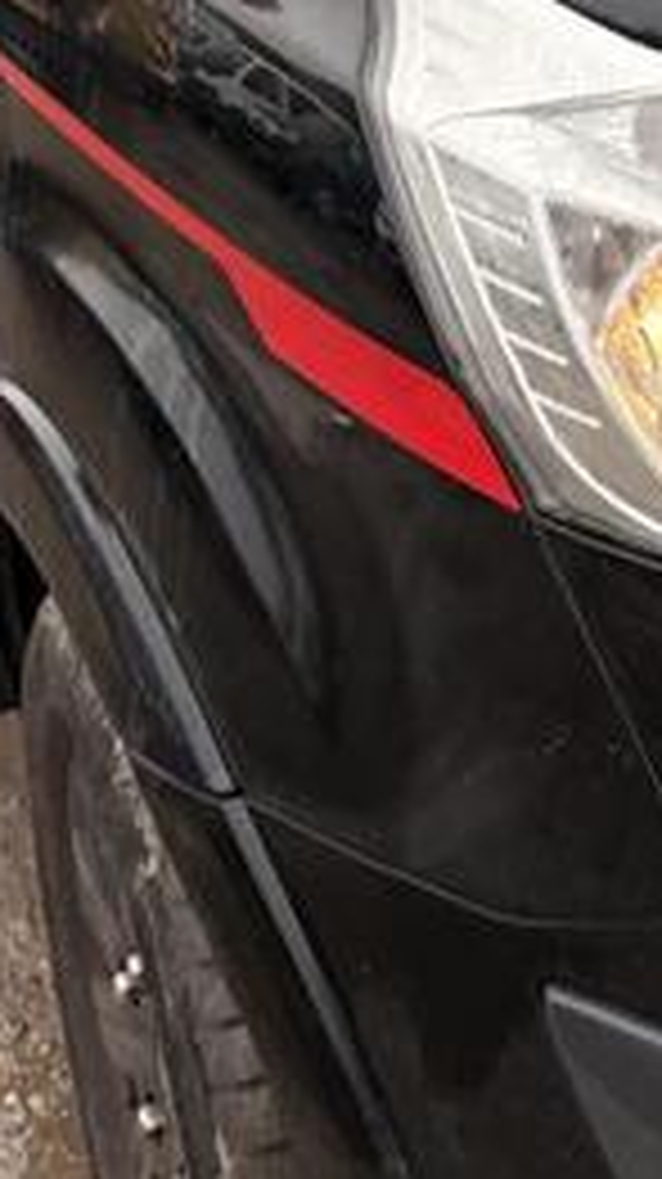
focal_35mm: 97
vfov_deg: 21.3
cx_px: 1040
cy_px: 36
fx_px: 3033
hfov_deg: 11.8
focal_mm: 5.96
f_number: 1.6
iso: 50
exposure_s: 1/171
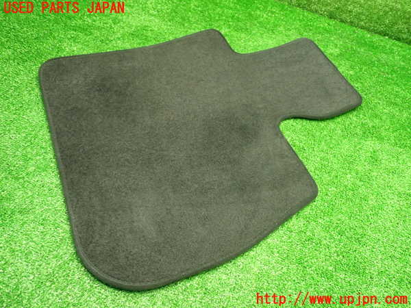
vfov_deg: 46.8
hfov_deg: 60.0
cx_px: 206
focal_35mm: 30
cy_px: 154
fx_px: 356
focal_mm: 5.4
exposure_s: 1/30
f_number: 2.3
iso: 400
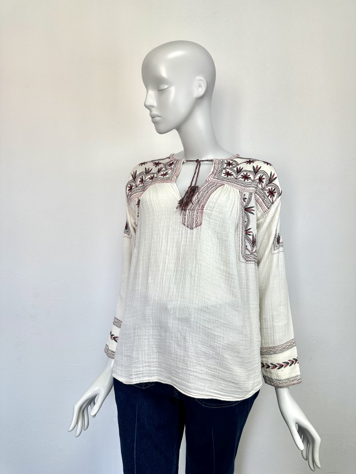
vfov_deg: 71.6
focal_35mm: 24
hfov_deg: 56.8
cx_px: 178
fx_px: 329
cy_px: 237
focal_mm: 6.86
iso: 64
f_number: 1.78
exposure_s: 1/144
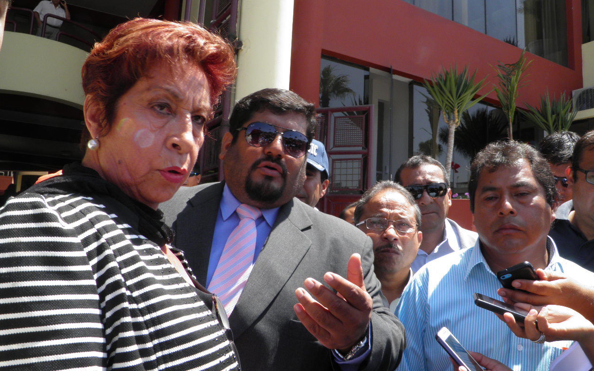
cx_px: 297
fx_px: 486
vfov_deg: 41.8
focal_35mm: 30
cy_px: 176
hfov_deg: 62.9
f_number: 5.7
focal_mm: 4.9
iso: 50
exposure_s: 1/100
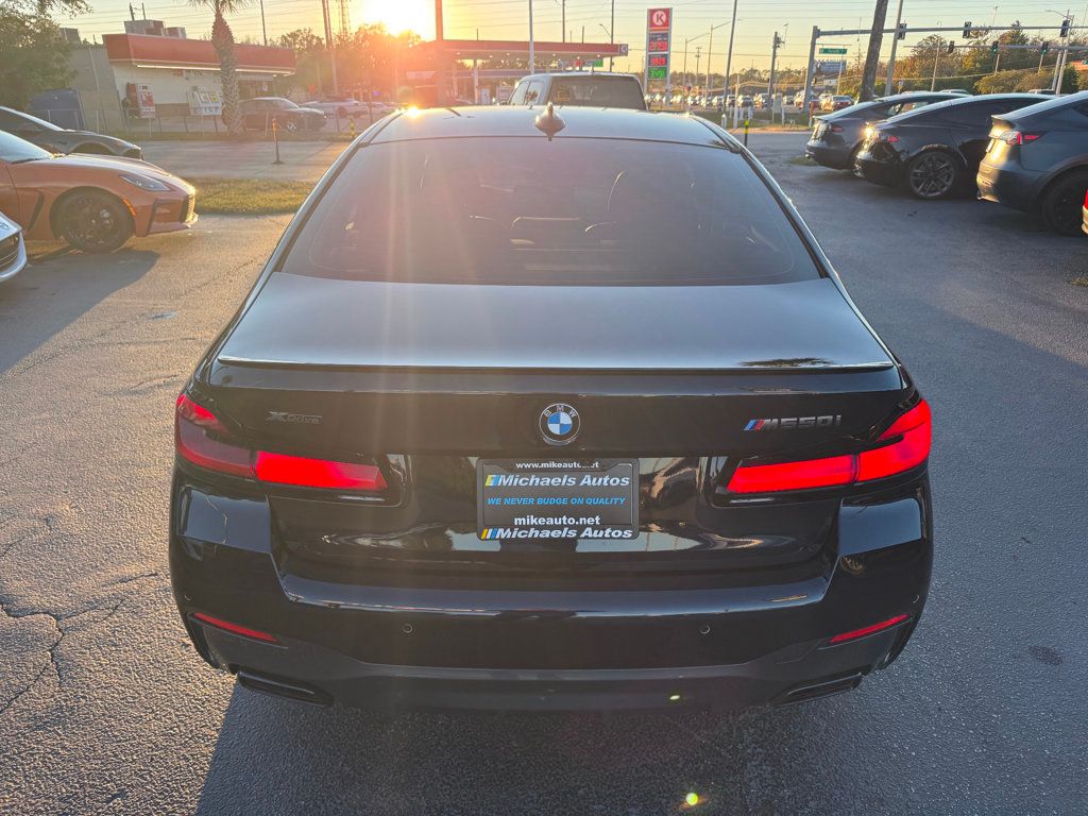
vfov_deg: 56.8
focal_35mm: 24
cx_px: 544
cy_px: 408
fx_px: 754
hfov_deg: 71.6
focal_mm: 6.76
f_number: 1.78
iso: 100
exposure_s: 1/831
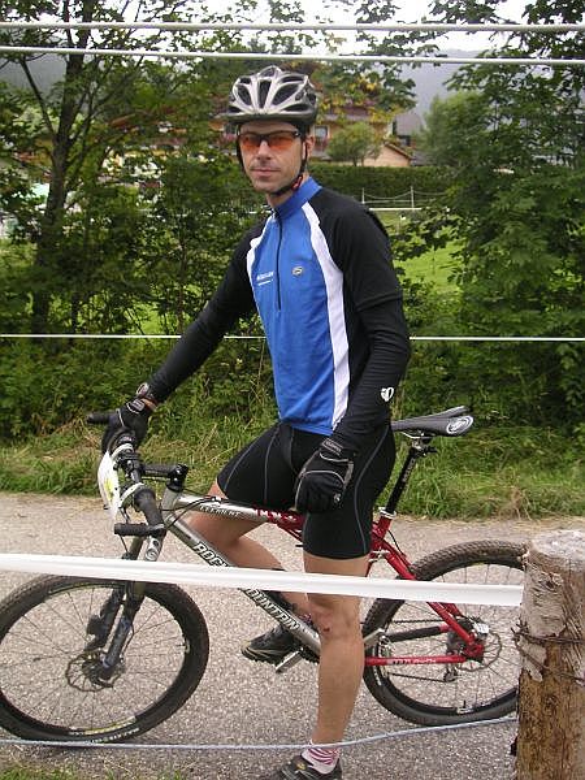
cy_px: 390
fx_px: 856
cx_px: 292
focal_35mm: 38
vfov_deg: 49.0
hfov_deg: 37.7
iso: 50
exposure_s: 1/45
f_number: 2.8
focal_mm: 6
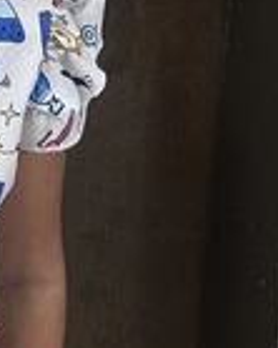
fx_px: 1328
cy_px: -338
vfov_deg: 13.0
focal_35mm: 129
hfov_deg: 10.6
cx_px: -346
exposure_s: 1/120
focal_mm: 5.4
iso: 640
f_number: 1.8
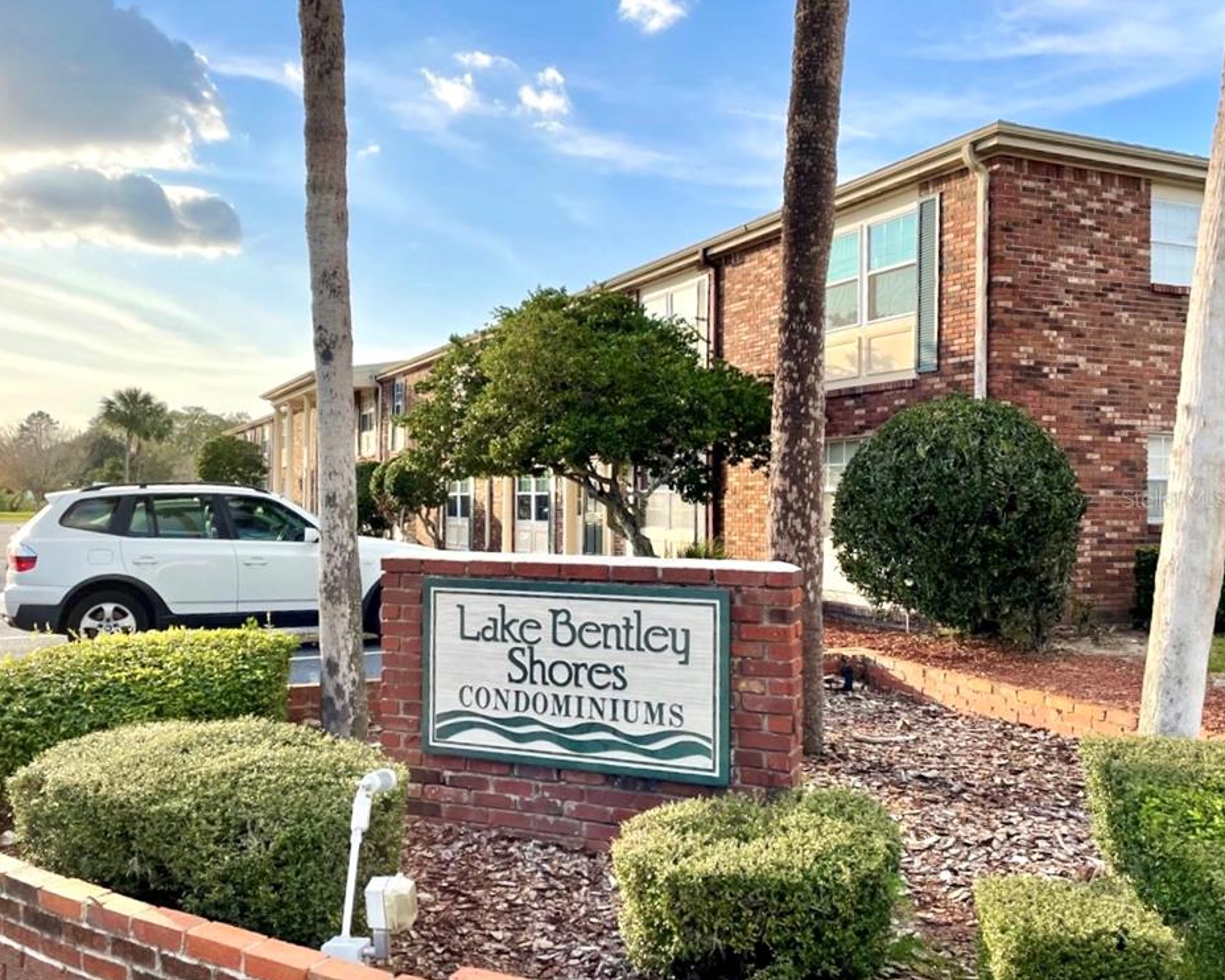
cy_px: 499
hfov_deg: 62.1
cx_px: 557
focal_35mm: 28
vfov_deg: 51.5
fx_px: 1015
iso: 32
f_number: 1.6
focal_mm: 4.2
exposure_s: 1/2618
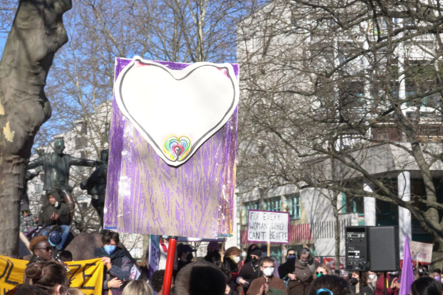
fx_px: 1194
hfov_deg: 21.0
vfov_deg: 14.1
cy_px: 148
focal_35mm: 97
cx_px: 222
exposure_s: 1/80
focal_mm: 35.68
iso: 100
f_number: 13
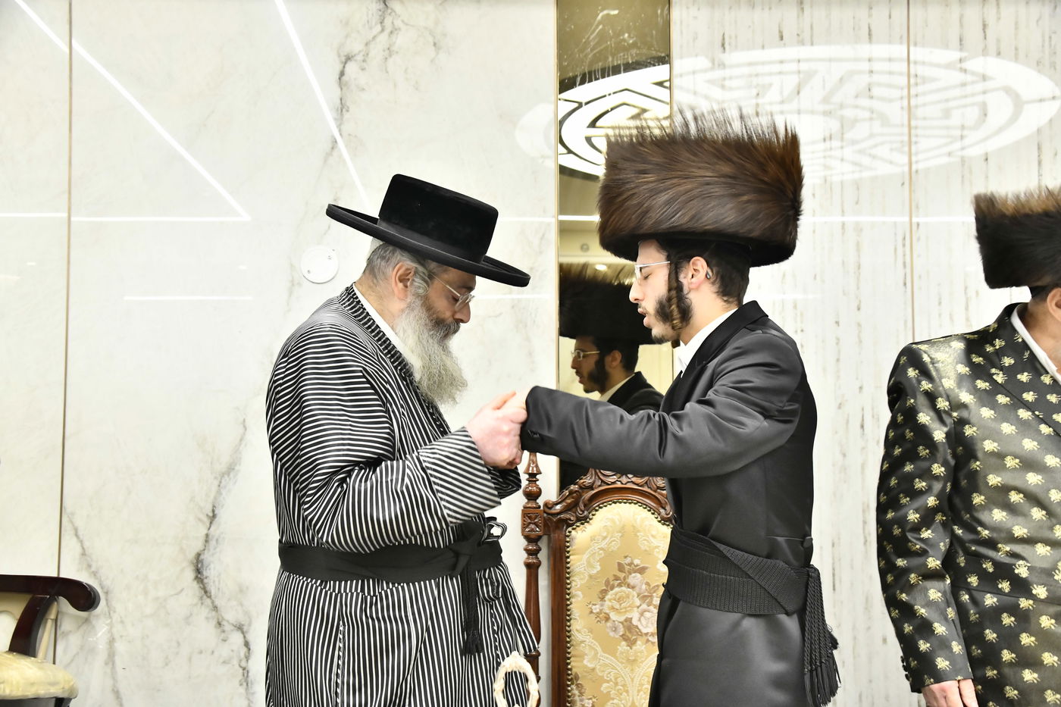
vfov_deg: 30.5
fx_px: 1297
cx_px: 530
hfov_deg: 44.5
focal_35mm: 44
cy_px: 354
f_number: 5.6
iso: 4000
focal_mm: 44
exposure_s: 1/125
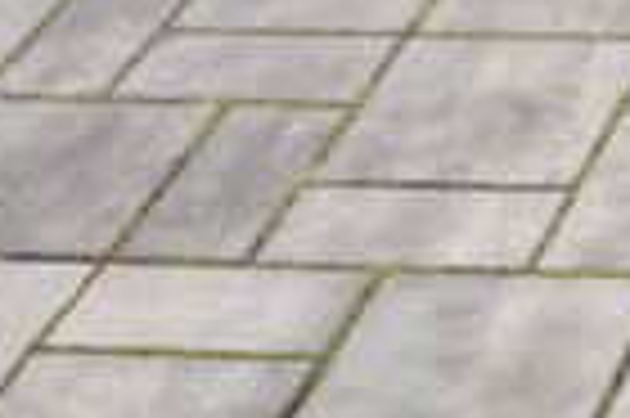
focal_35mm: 183
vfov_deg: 6.7
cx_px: 1408
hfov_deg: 10.1
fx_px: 3199
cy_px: -883
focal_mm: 25
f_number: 3.2
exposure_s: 1/40
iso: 100
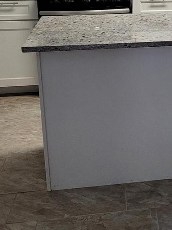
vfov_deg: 24.6
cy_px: 45
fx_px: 517
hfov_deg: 17.8
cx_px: 219
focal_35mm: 78
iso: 200
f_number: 1.8
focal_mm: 5.4
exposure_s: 1/59
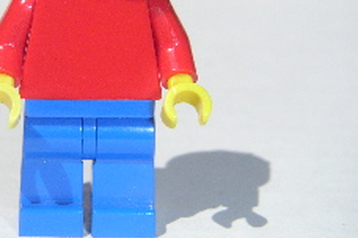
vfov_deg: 10.3
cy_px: 36
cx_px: 68
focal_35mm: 133
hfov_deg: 15.3
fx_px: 1323
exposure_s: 1/1000
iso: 160
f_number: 8
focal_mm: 11.3
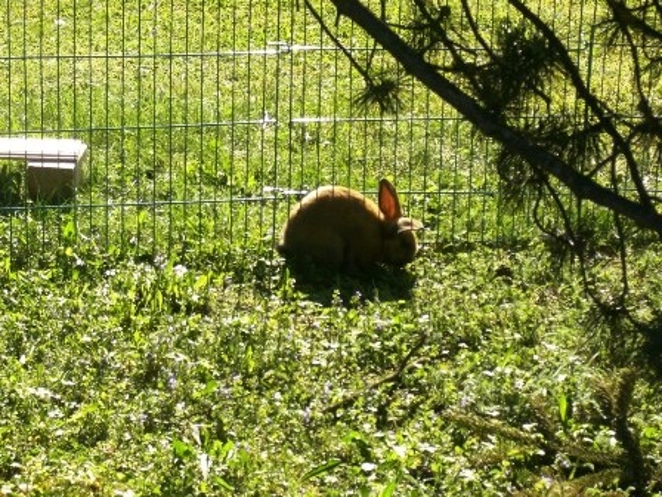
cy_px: 248
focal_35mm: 114
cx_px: 331
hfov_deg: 17.3
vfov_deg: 13.0
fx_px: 2180
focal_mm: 18.9
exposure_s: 1/125
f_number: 5.4
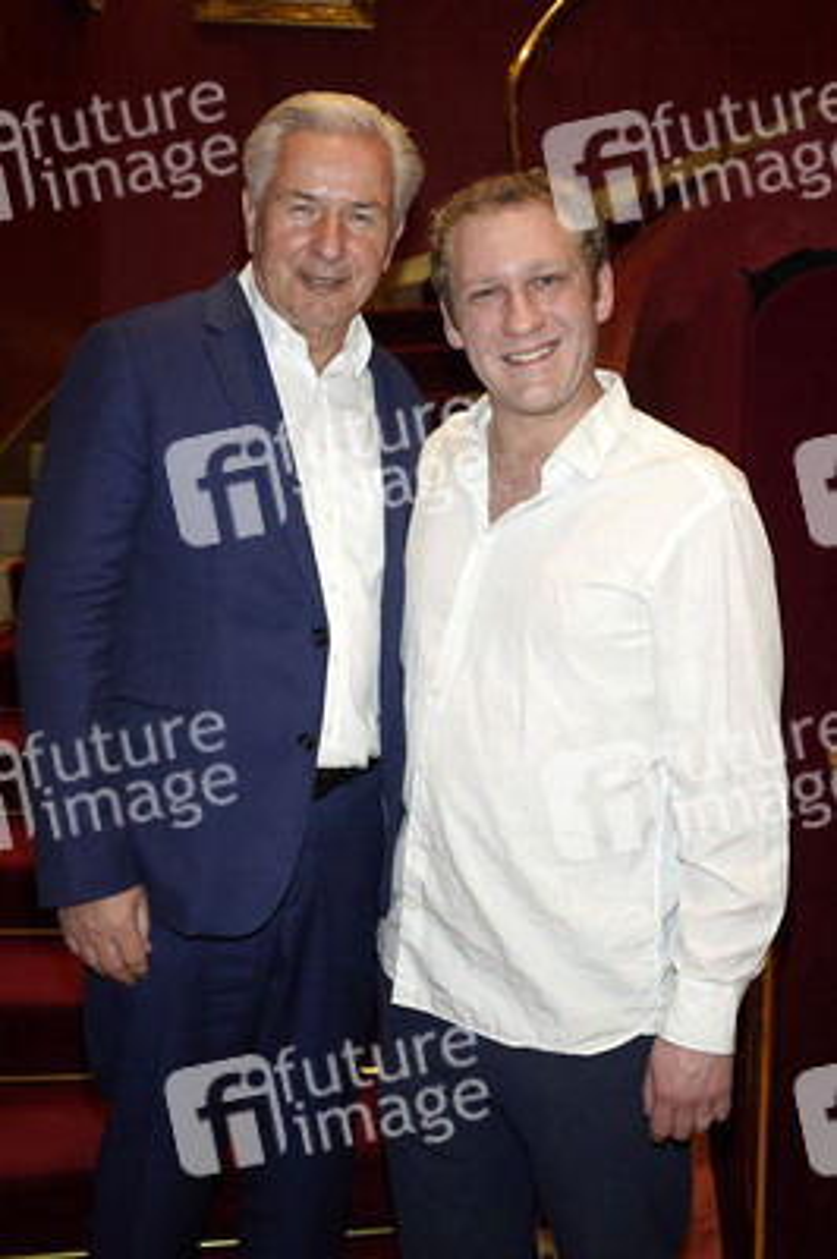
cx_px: 418
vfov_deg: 49.6
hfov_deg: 34.2
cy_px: 630
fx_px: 1362
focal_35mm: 39
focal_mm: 39
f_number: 5
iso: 1600
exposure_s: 1/100
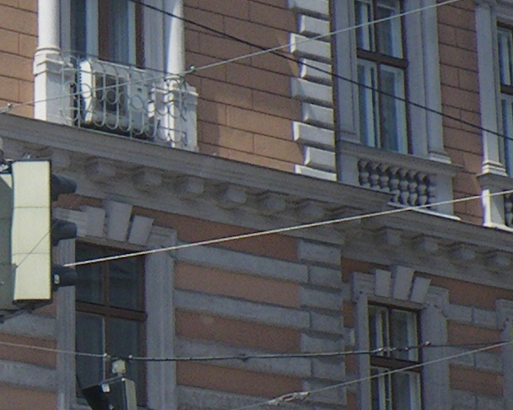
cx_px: -114
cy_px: 100
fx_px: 2489
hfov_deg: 11.5
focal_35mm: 164
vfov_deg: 9.4
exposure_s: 1/500
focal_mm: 5
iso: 50
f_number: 3.5
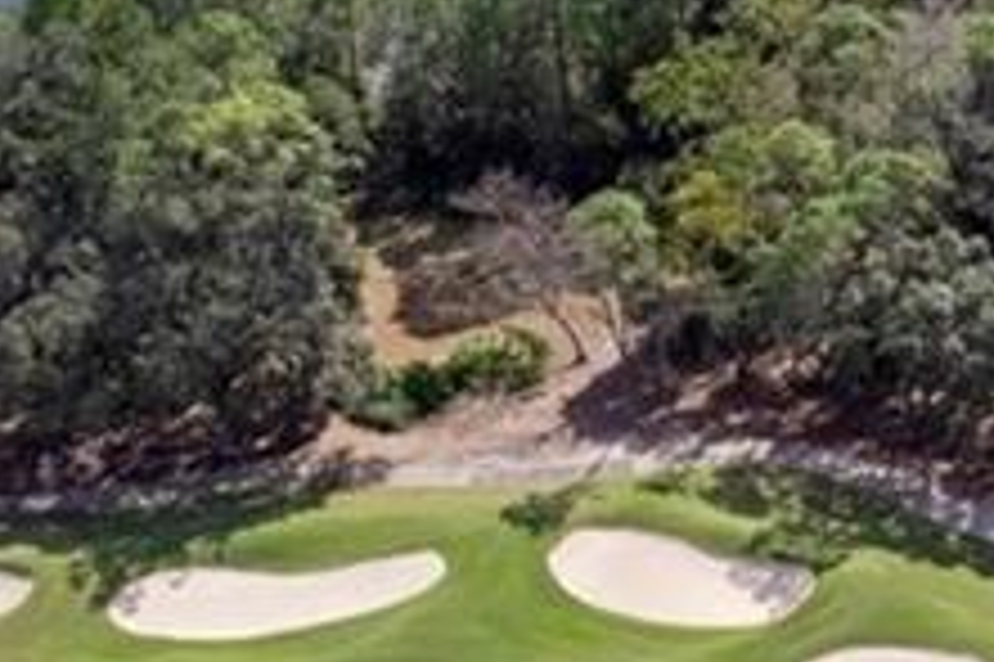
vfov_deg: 8.6
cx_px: 1795
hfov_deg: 11.9
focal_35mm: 159
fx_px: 4387
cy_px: 340
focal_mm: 8.38
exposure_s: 1/1600
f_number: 2.8
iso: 140
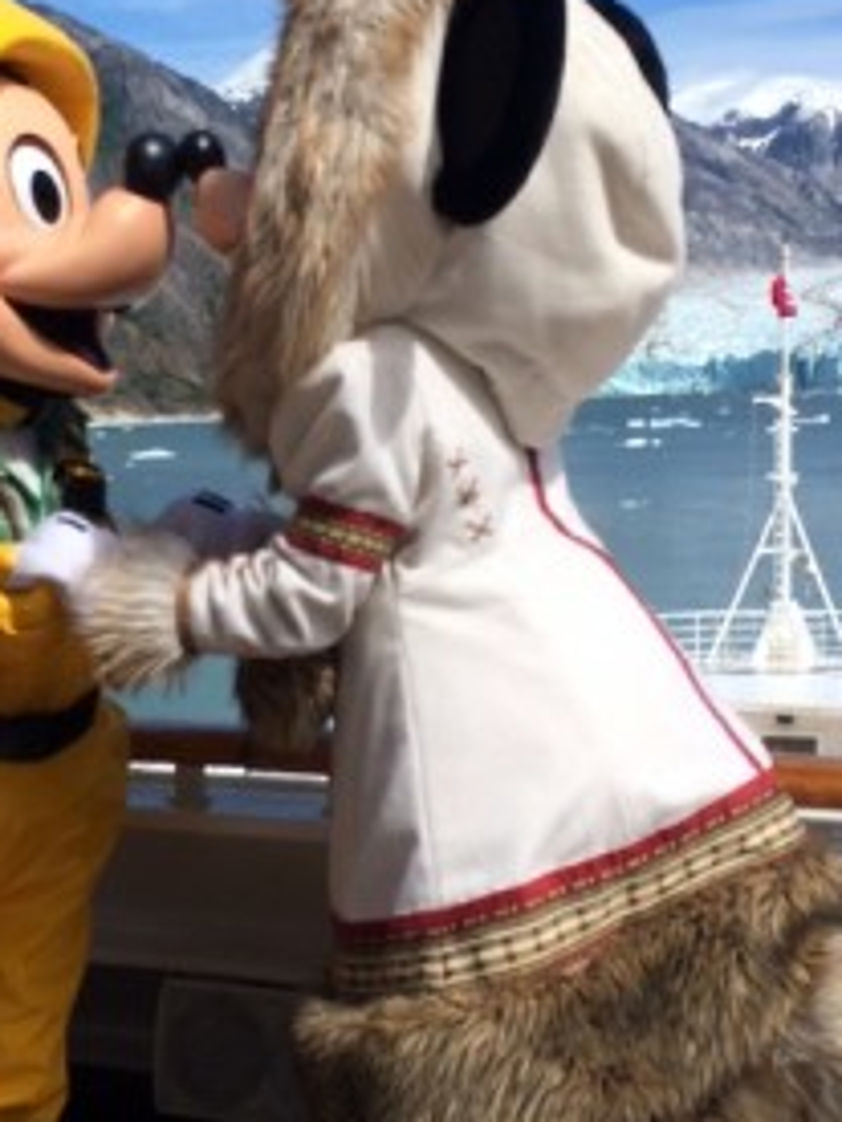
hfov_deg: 23.2
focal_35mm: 63
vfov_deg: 30.7
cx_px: 260
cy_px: 585
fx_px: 2043
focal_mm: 4.15
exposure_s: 1/3731
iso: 32
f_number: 2.2
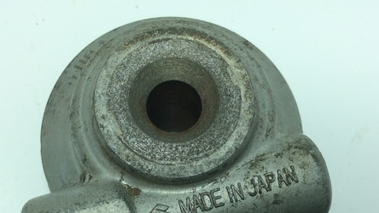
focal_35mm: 47
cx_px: 186
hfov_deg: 43.7
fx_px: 472
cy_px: 170
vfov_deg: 25.0
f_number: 2.4
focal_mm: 3.3
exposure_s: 1/347
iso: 32
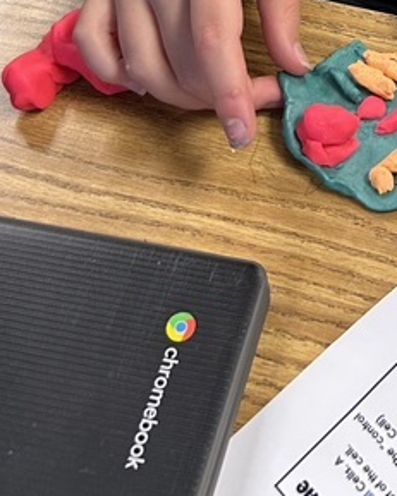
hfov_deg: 16.4
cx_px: 464
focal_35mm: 90
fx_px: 1323
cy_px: -364
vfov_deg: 17.7
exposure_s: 1/60
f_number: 1.5
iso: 100
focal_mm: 5.7
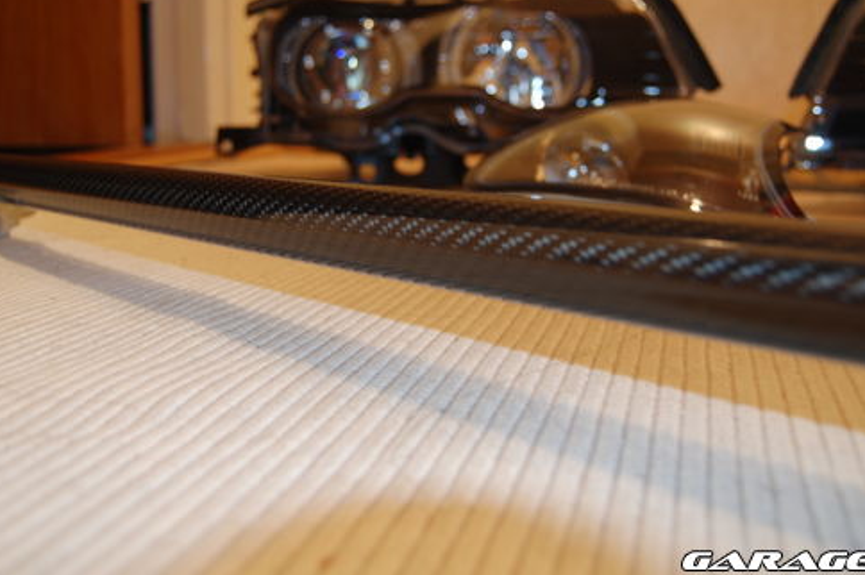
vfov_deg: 35.0
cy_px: 198
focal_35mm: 38
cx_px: 416
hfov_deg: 51.1
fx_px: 904
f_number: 3.5
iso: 200
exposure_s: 1/6
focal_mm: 19
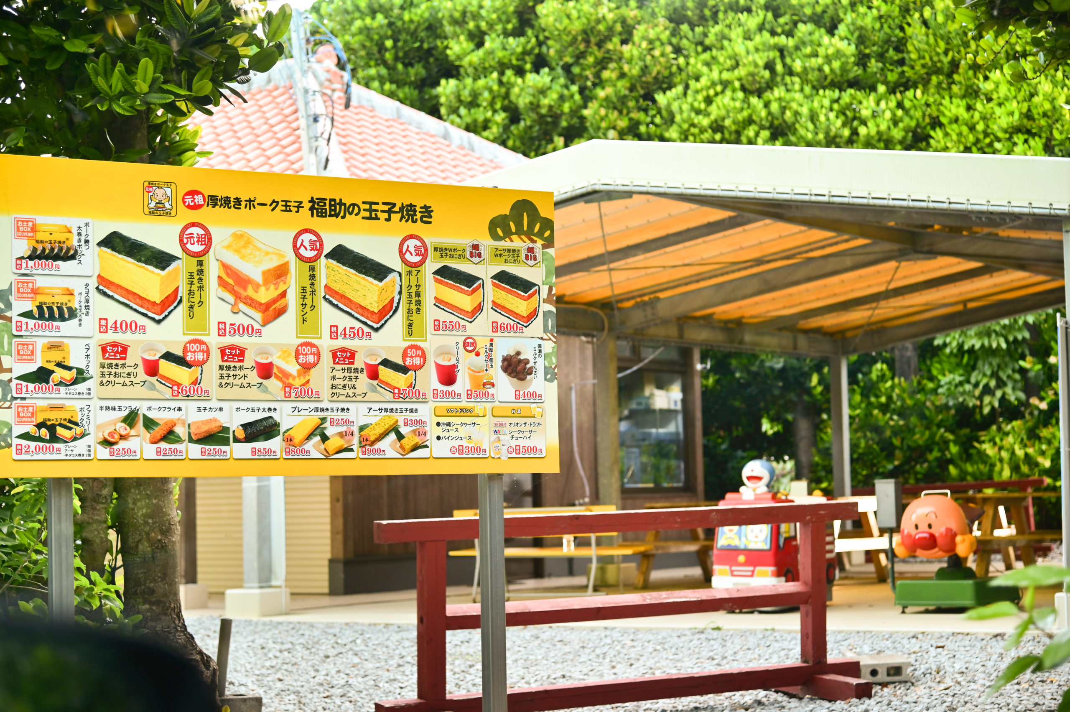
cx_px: 535
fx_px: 1931
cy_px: 356
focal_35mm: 65
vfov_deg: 20.9
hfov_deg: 31.0
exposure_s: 1/60
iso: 220
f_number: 4
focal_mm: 65
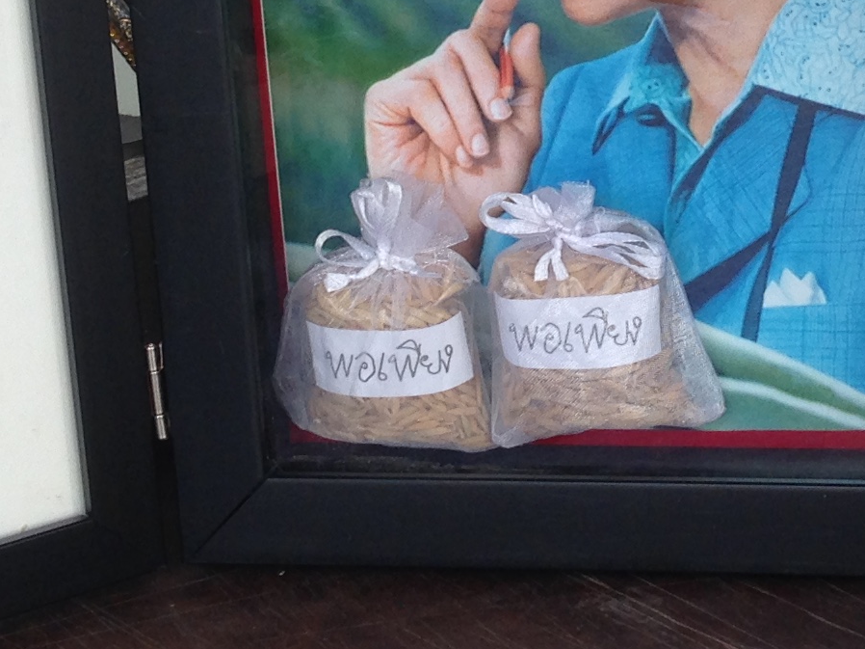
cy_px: 38
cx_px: 600
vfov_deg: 12.2
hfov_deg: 16.4
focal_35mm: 120
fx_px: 2998
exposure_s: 1/156
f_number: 2.4
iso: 50
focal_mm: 4.12
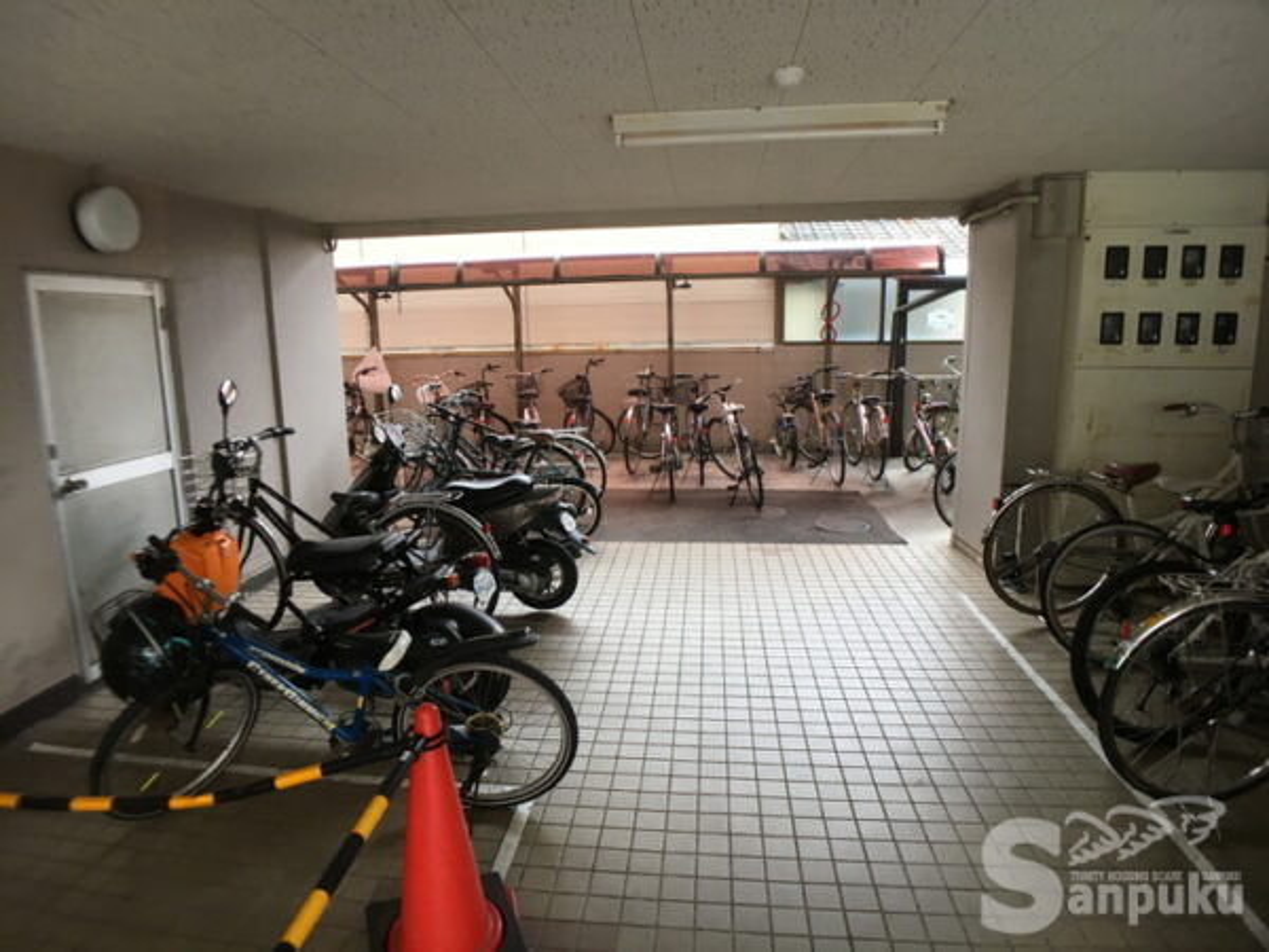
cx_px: 634
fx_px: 1063
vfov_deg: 48.2
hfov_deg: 61.7
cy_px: 476
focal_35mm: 29
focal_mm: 4.15
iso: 25
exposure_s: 1/30
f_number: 2.2
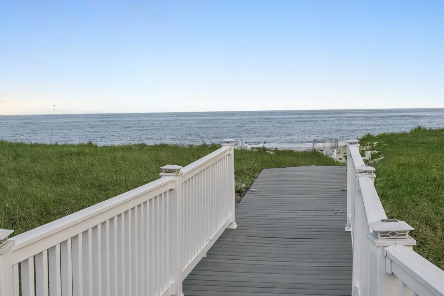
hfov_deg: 38.8
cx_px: 247
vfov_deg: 26.4
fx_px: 629
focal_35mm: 51
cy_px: 111
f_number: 8
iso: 400
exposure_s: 1/160
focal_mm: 24
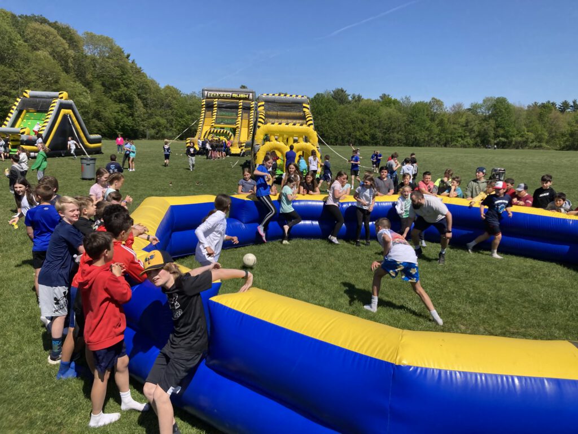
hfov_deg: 63.4
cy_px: 217
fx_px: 468
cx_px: 289
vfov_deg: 49.7
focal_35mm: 28
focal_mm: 3.99
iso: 20
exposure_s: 1/2315
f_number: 1.8
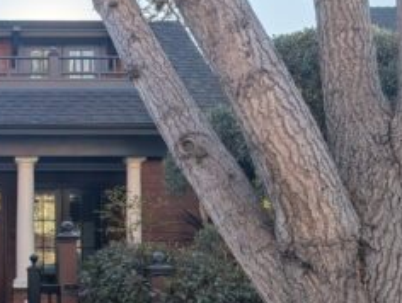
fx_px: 710
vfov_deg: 23.9
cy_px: 226
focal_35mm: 61
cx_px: -32
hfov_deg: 28.9
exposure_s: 1/867
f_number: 1.68
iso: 23
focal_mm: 6.9
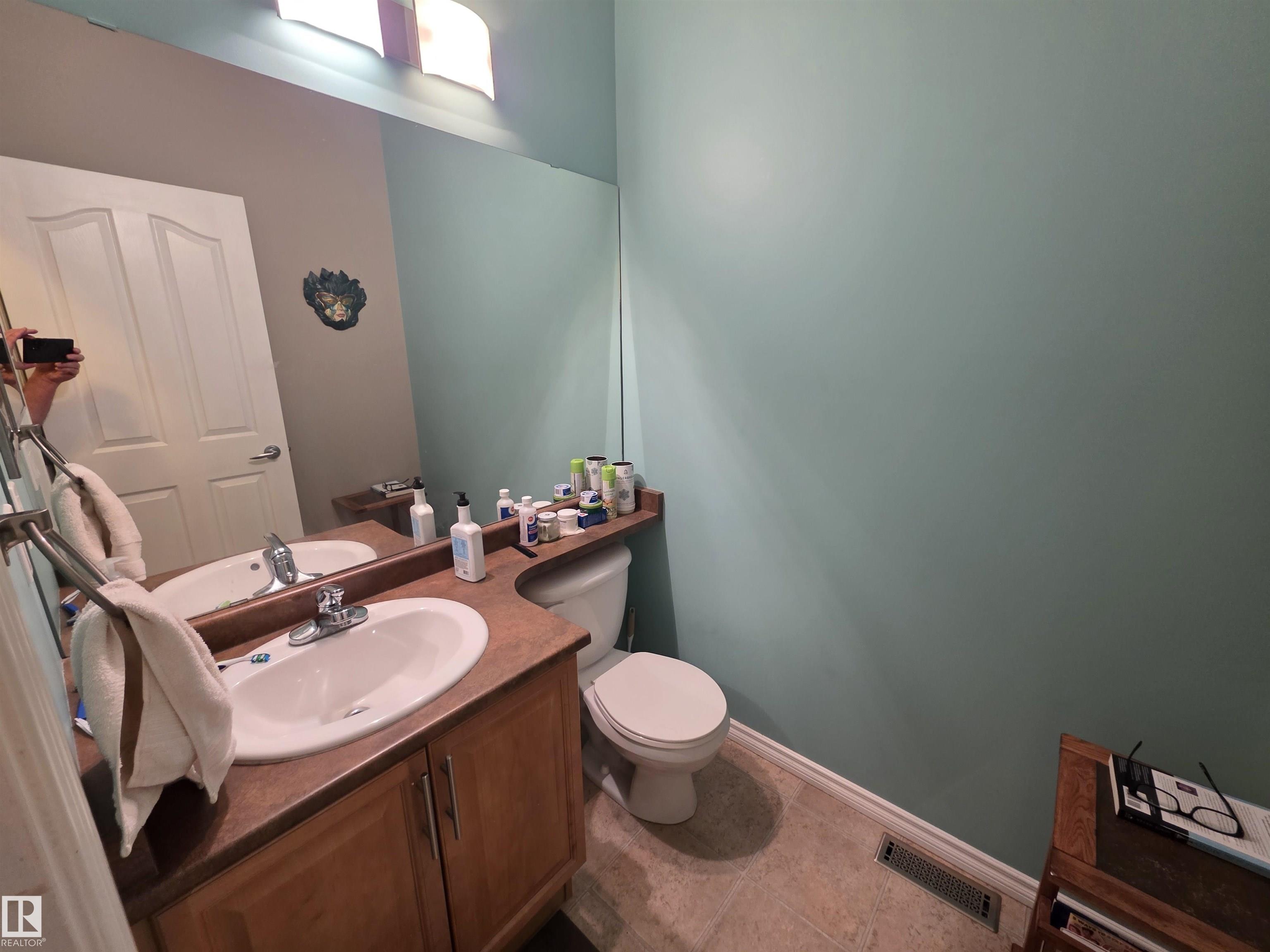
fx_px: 477
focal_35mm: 13
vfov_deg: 89.9
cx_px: 635
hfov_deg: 106.2
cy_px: 476
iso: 160
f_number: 1.9
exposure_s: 1/60
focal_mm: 2.2
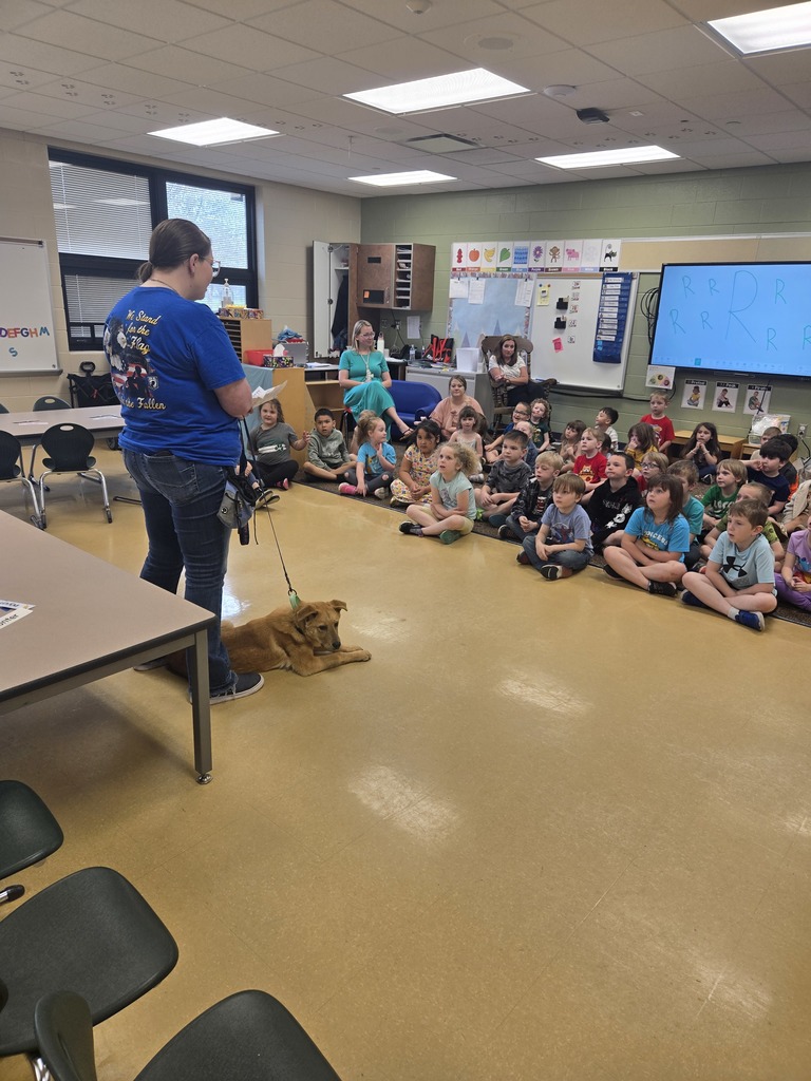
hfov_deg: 58.9
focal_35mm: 23
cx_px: 406
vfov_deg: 73.9
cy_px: 540
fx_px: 718
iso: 50
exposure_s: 1/120
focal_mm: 5.4
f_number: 1.8
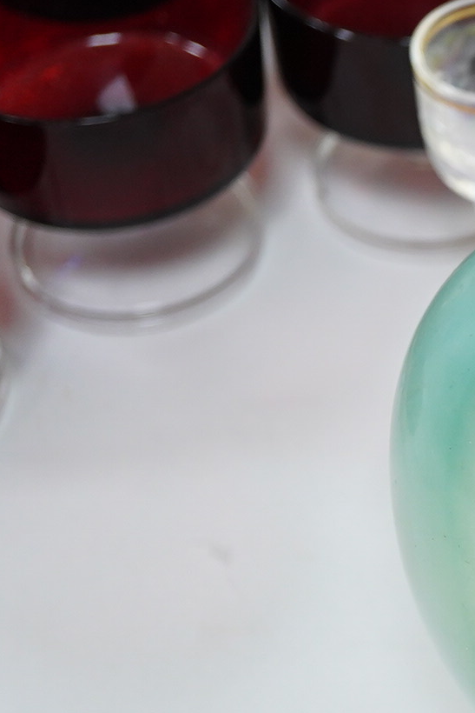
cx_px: 707
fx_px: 2136
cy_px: 416
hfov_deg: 12.1
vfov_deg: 18.9
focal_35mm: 108
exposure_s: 1/125
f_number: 3.5
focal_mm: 30
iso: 1250
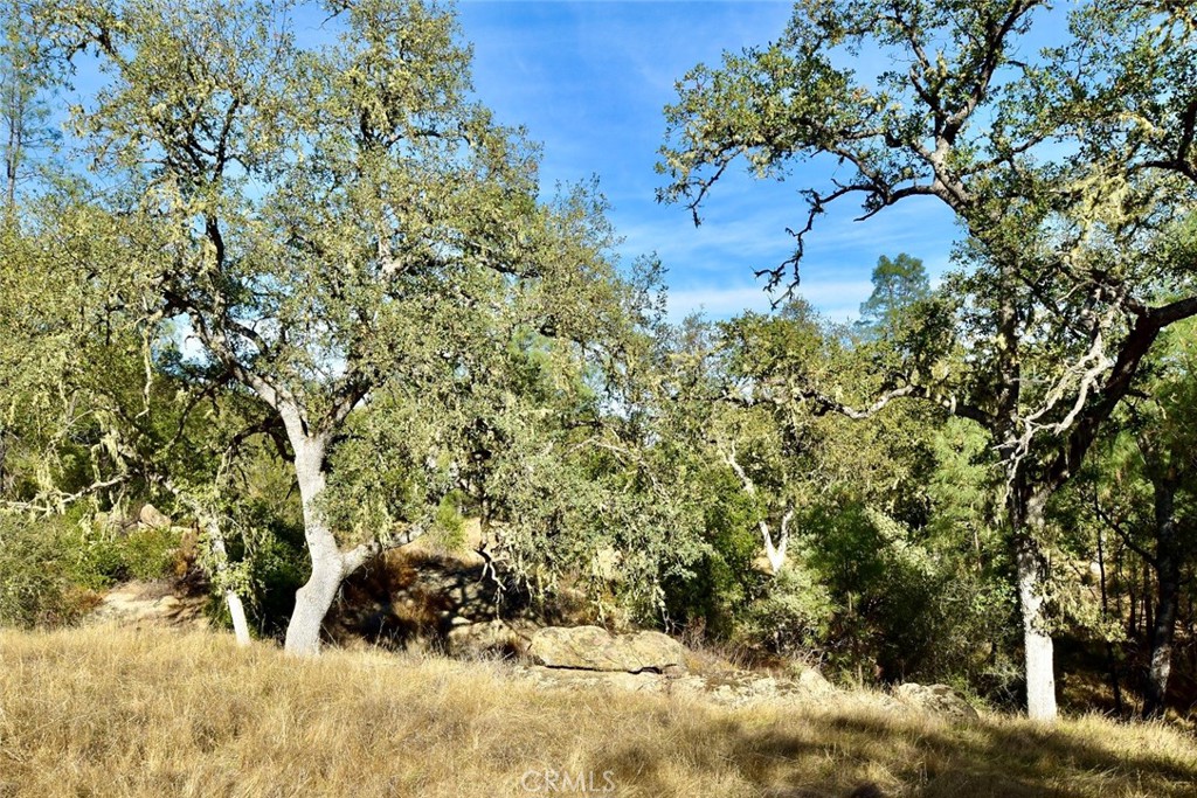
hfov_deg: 61.9
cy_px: 399
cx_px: 598
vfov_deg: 43.6
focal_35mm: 30
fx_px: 998
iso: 400
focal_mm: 20
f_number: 11
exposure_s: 1/320
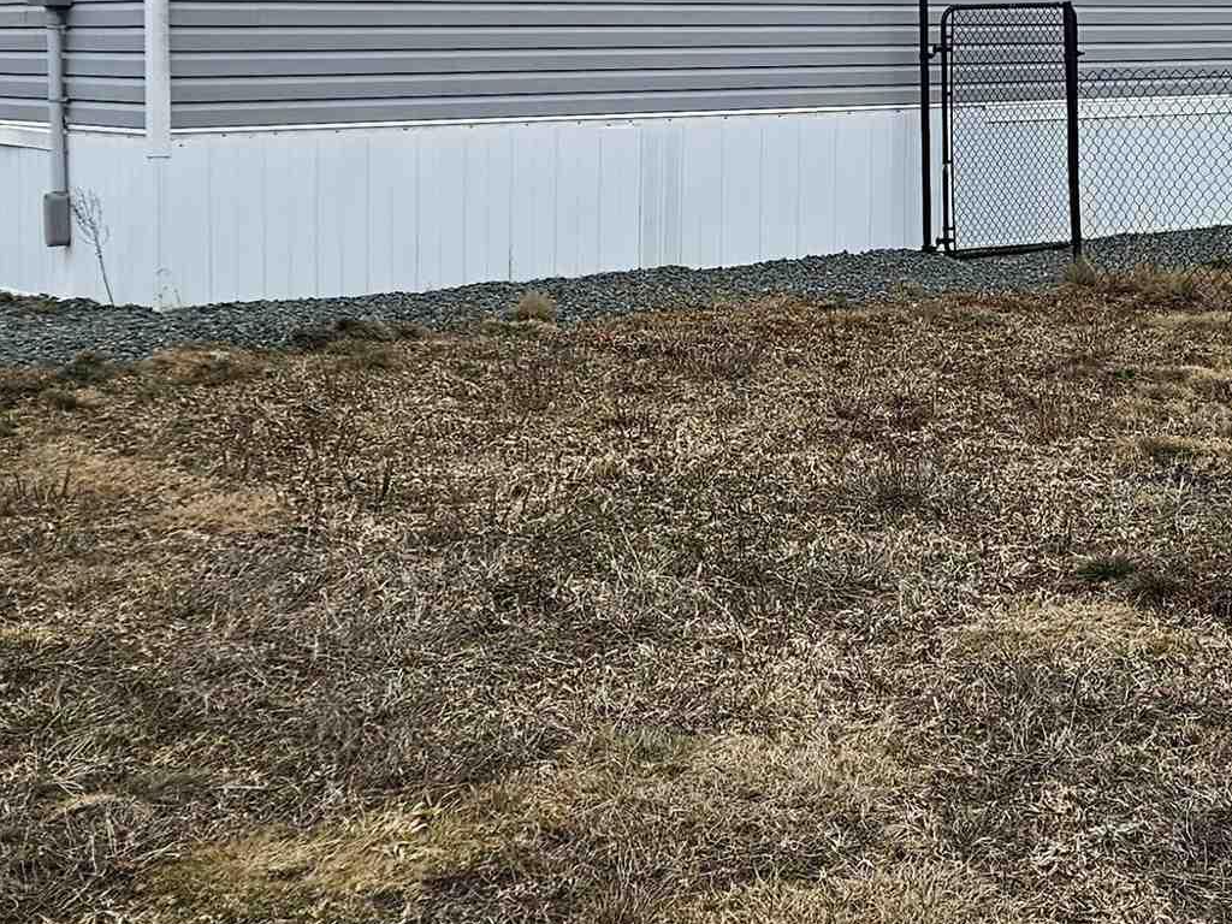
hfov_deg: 27.1
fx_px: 2456
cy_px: 109
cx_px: 1135
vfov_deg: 20.9
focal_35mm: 69
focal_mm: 5.4
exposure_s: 1/1824
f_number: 1.8
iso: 25
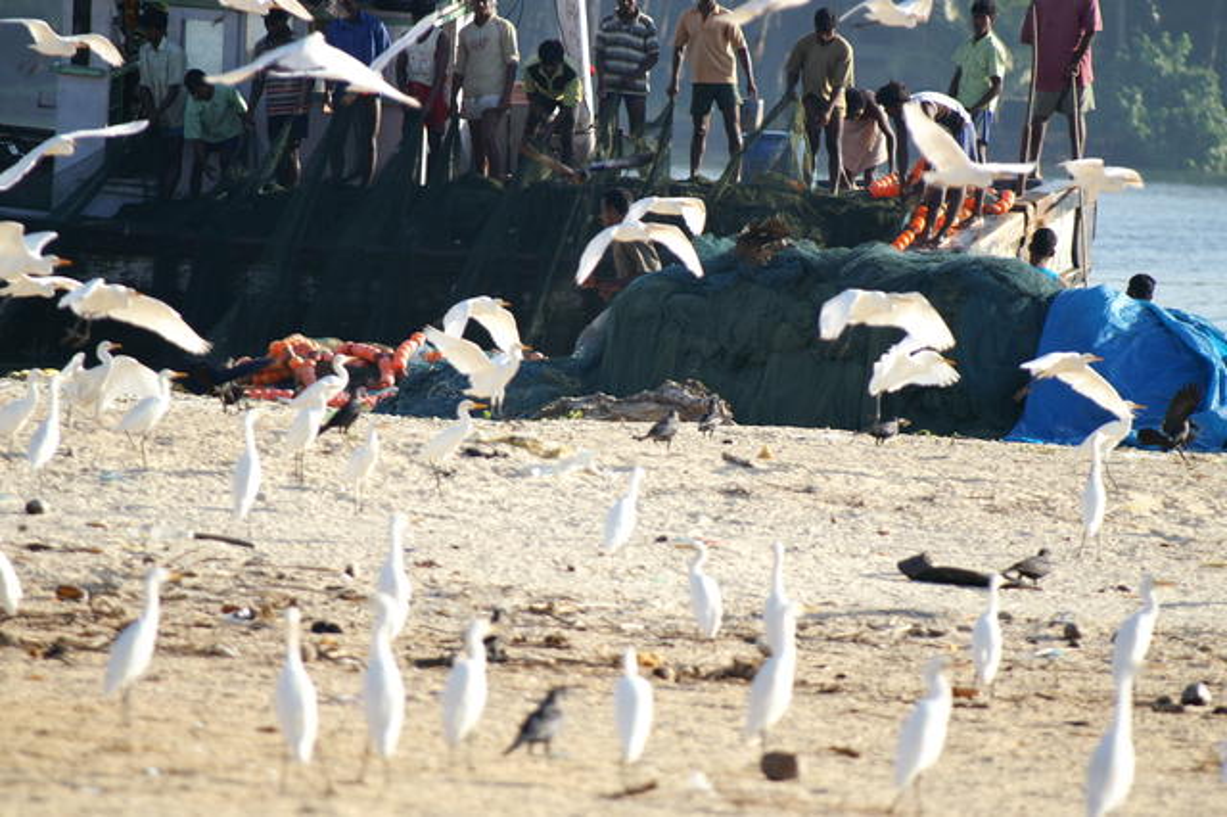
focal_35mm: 450
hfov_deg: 4.6
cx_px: 614
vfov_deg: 3.1
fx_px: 15329
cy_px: 408
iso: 200
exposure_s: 1/640
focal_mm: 300
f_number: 5.6
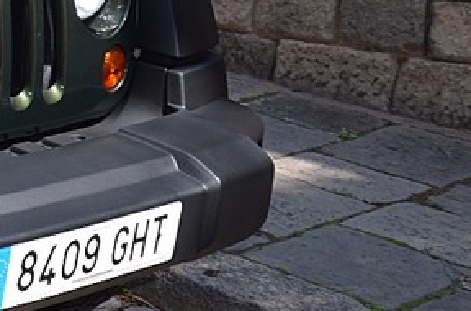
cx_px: -446
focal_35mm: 140
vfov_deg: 9.6
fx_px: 1829
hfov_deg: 12.9
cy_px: -52
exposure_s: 1/200
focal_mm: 21
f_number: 6.3
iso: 100
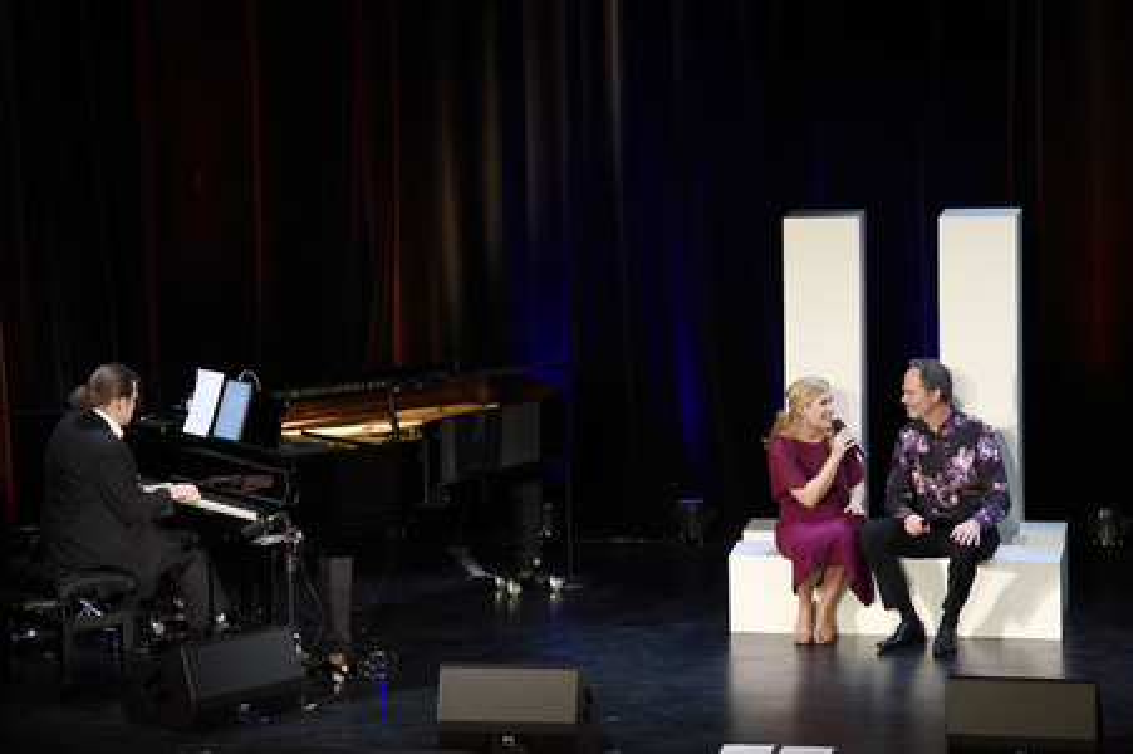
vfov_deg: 11.4
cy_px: 377
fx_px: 3774
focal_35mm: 120
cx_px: 566
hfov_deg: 17.1
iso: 800
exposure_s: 1/60
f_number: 6.3
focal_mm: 120
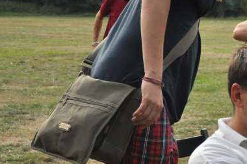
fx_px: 969
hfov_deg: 14.1
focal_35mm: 141
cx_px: 289
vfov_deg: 9.7
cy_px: 100
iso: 1250
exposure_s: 1/4000
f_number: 4.5
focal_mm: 35
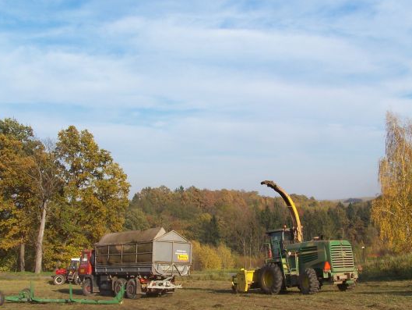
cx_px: 231
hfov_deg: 41.2
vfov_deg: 31.4
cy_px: 187
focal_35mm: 46
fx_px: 548
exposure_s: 1/180
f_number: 8
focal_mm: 6.3
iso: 80
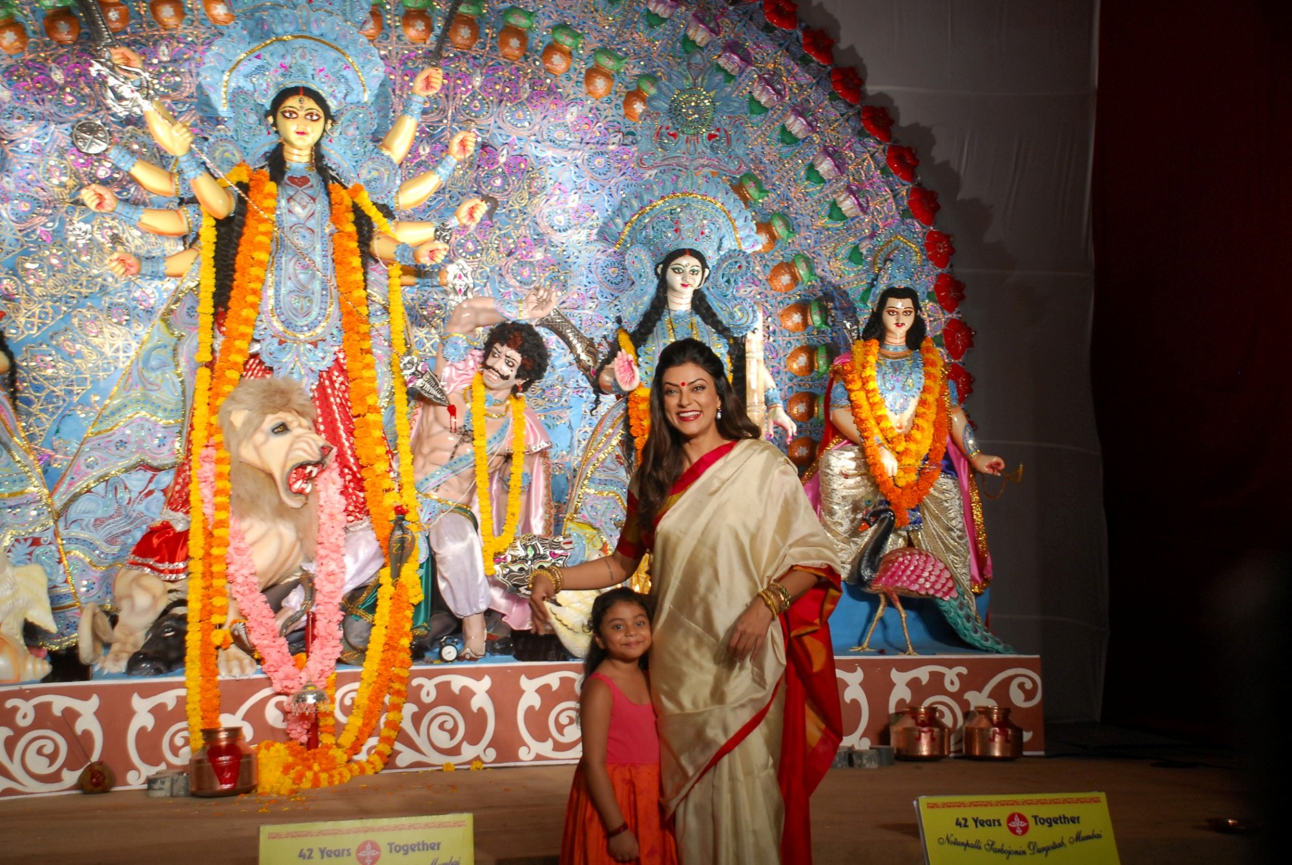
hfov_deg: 35.0
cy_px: 432
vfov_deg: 23.8
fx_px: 2048
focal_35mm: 57
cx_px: 646
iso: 400
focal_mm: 38
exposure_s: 1/125
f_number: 4.5
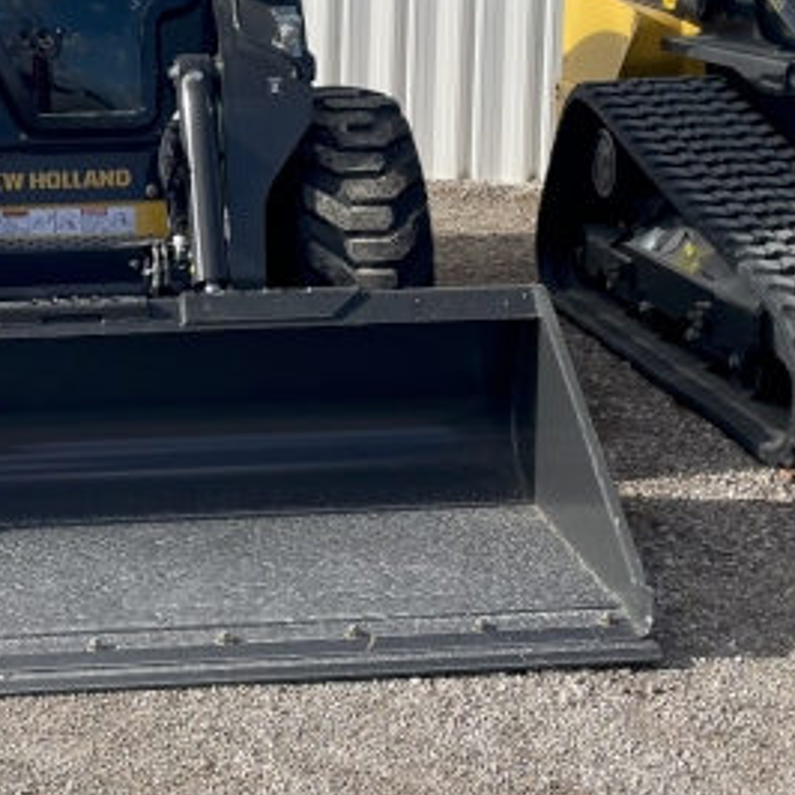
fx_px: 1793
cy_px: 167
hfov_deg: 24.5
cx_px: 129
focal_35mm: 69
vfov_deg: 24.6
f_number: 1.6
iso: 32
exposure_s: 1/3205
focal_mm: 4.2
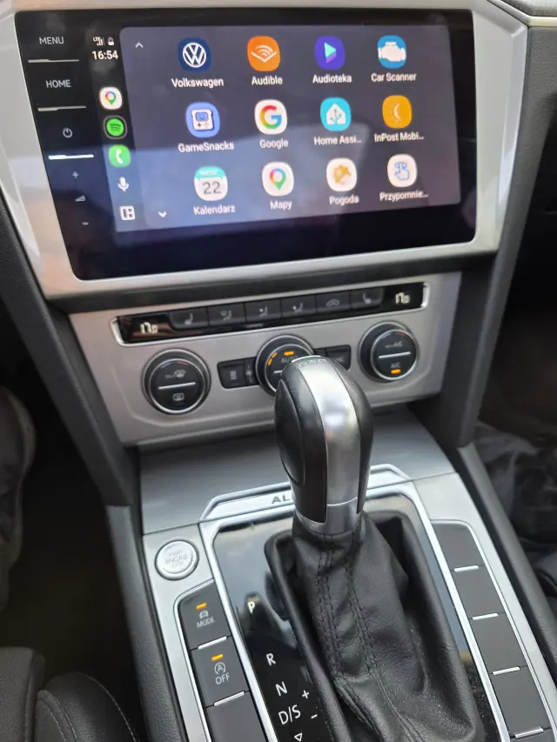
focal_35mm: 23
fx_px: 493
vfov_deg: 73.9
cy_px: 371
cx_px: 278
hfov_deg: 58.9
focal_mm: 6.3
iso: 125
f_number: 1.7
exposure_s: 1/100
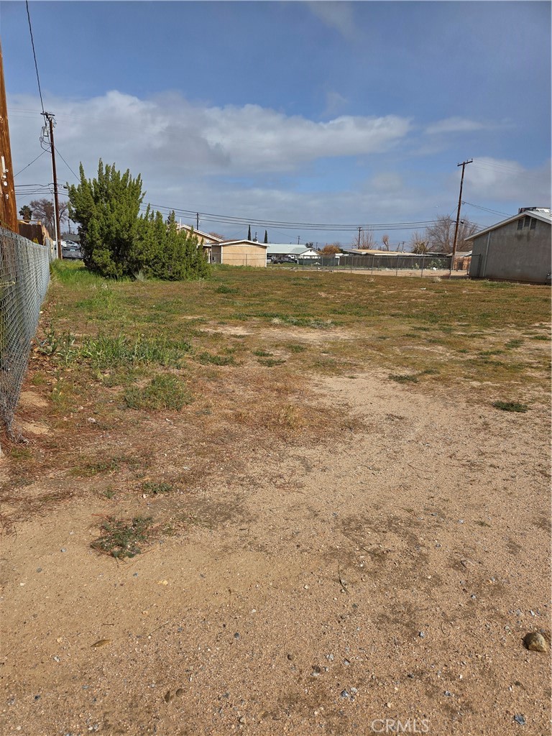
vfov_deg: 73.9
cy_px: 368
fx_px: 489
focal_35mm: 23
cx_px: 276
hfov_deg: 58.9
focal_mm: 5.4
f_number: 1.8
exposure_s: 1/7891
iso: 80
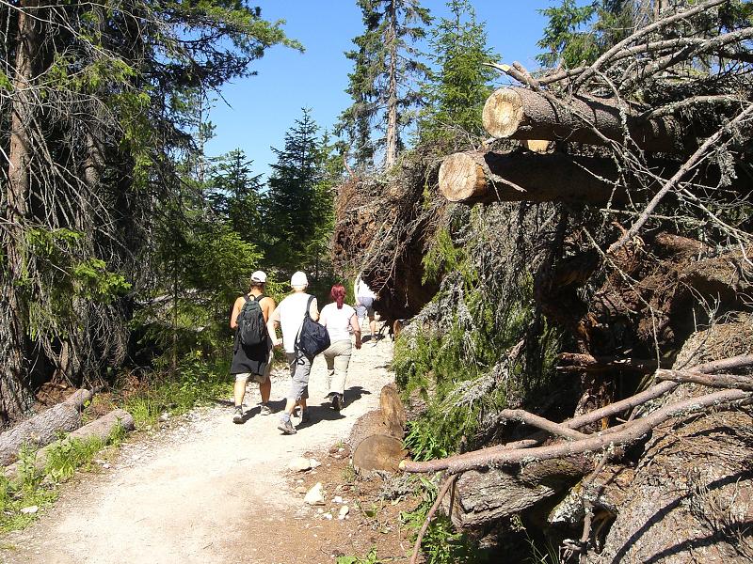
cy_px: 282
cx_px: 376
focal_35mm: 38
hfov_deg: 49.0
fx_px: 827
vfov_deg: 37.7
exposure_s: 1/320
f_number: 4.4
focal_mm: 6.3
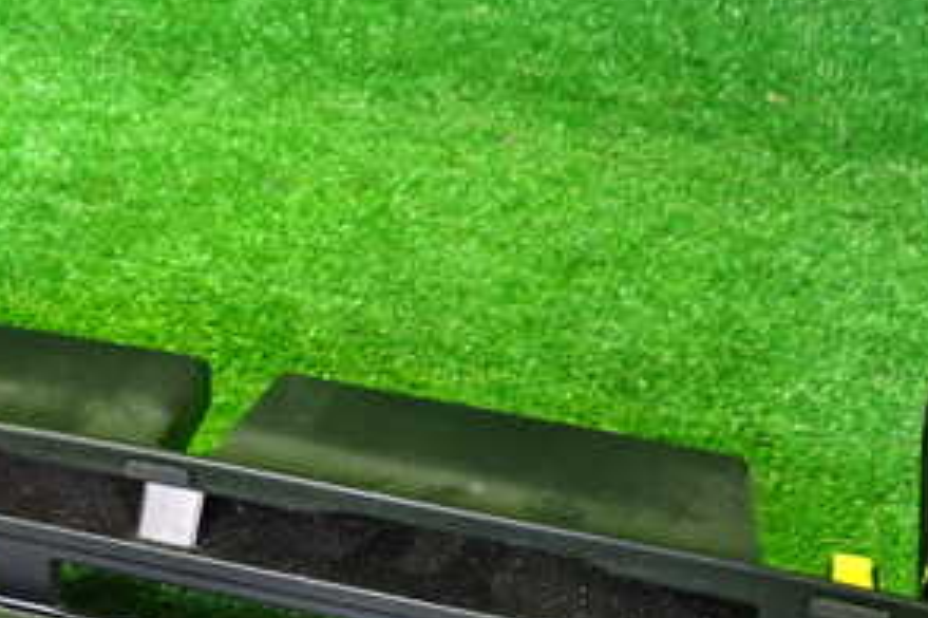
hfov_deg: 31.0
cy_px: 662
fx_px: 1649
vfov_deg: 20.3
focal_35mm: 64
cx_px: 250
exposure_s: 1/25
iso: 800
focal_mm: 5.4
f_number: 2.3
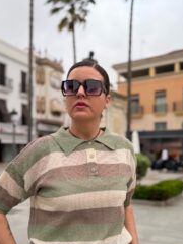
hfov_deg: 35.8
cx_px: 115
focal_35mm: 40
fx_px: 282
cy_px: 148
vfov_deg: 46.5
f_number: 1.78
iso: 80
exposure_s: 1/389
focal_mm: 6.76
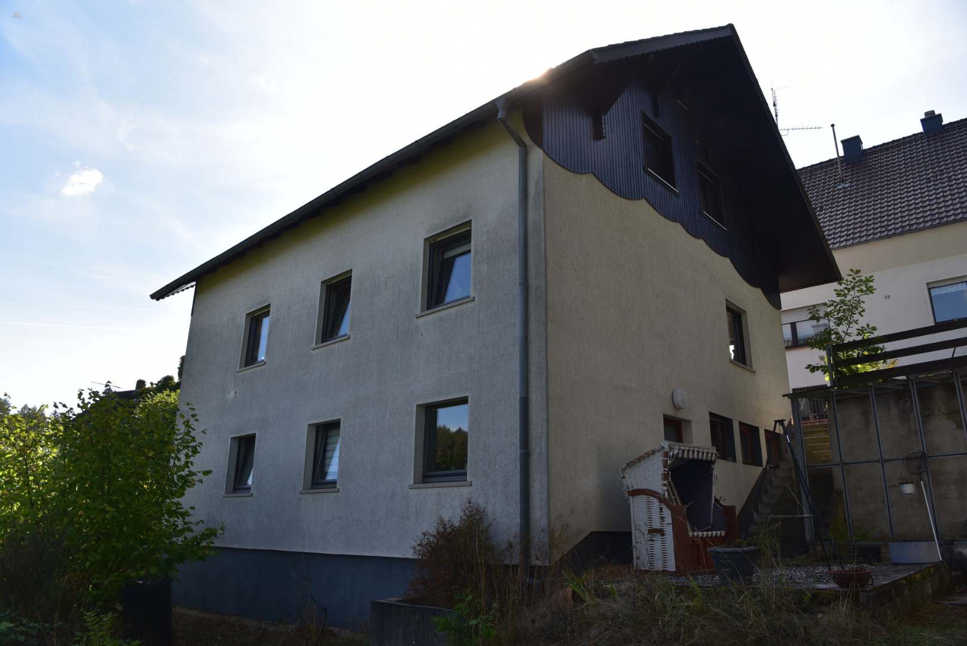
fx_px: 645
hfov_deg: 73.7
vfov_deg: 53.2
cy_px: 323
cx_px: 484
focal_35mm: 24
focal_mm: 24
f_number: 11
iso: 400
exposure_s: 1/400
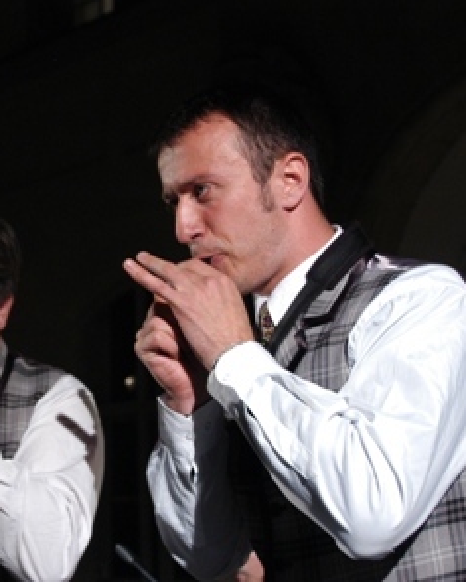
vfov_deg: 25.5
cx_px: 122
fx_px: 1288
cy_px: 292
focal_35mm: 75
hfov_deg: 20.4
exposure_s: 1/100
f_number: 4
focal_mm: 35
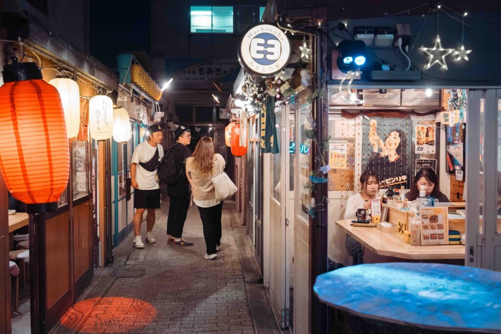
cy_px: 167
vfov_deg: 35.1
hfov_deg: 50.7
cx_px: 250
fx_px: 529
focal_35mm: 38
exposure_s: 1/125
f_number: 4
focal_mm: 38
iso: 4000
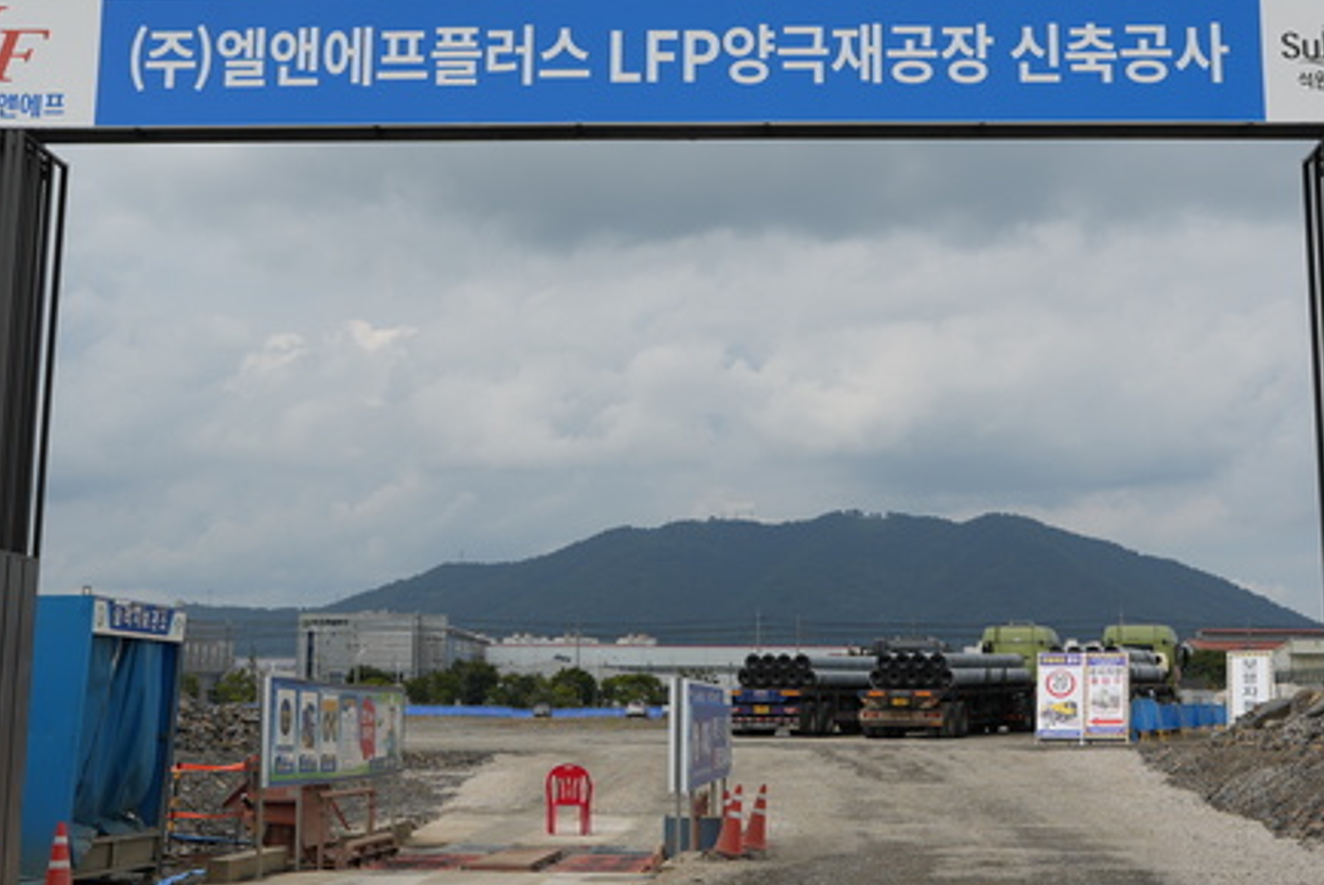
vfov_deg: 23.3
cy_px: 284
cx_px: 693
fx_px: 2134
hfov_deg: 34.5
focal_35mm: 58
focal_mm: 28
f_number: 5
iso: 100
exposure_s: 1/1000
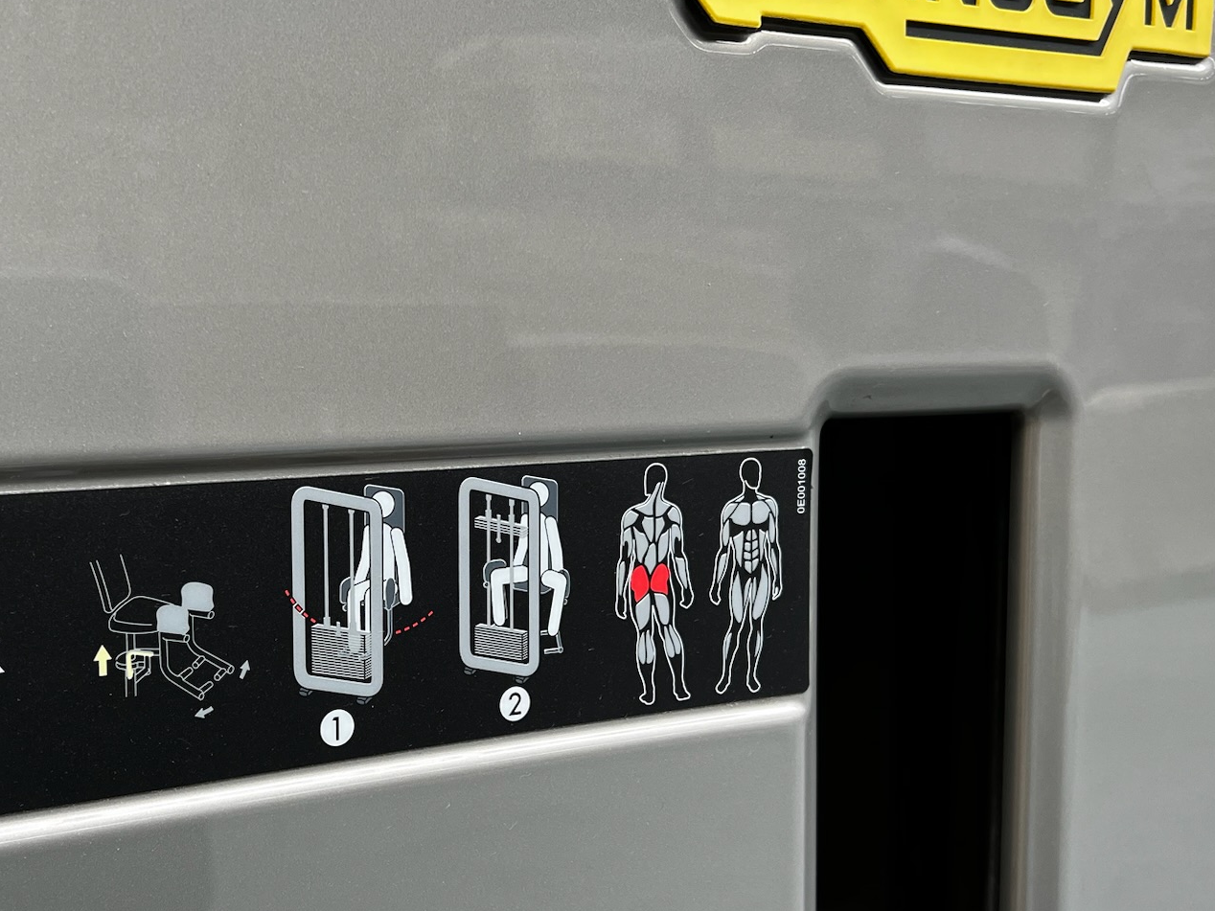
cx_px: 427
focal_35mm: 42
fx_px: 1474
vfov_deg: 34.3
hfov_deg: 44.3
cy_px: 492
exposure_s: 1/100
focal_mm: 5.7
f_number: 1.5
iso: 100
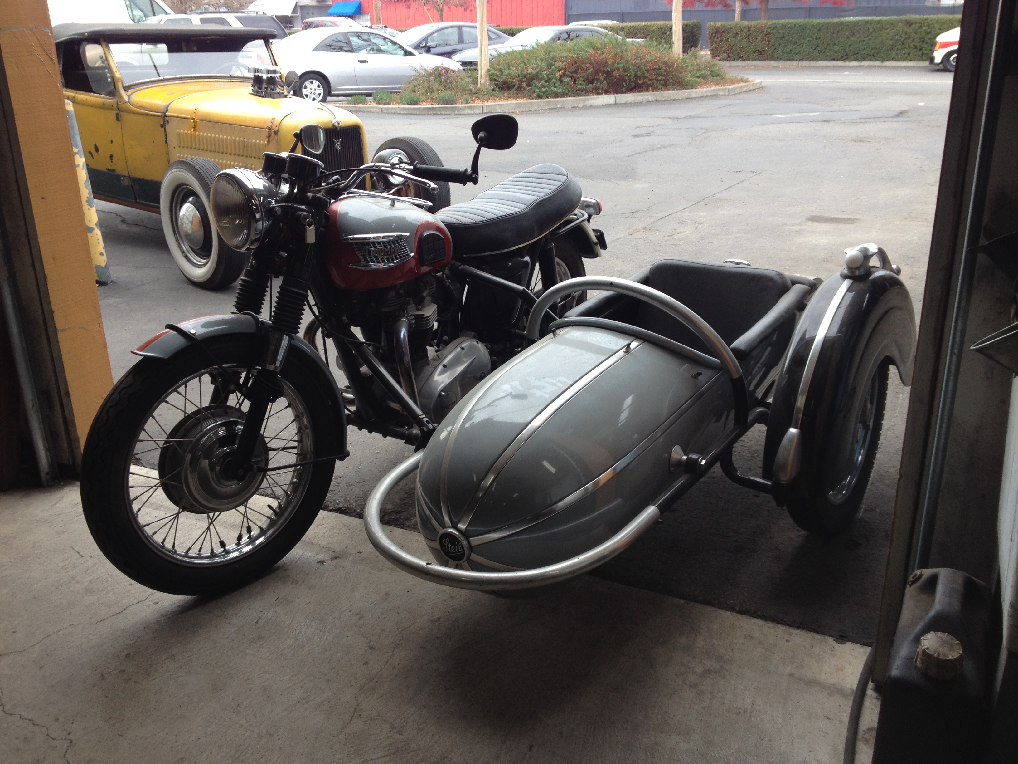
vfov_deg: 40.7
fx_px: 1029
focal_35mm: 35
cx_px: 509
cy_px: 382
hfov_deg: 52.6
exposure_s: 1/122
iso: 50
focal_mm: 4.28
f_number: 2.4
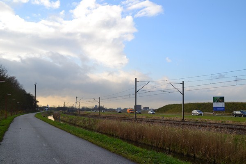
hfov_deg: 46.4
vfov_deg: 31.9
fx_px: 287
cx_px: 123
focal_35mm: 42
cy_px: 82
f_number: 8
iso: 100
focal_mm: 28
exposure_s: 1/250
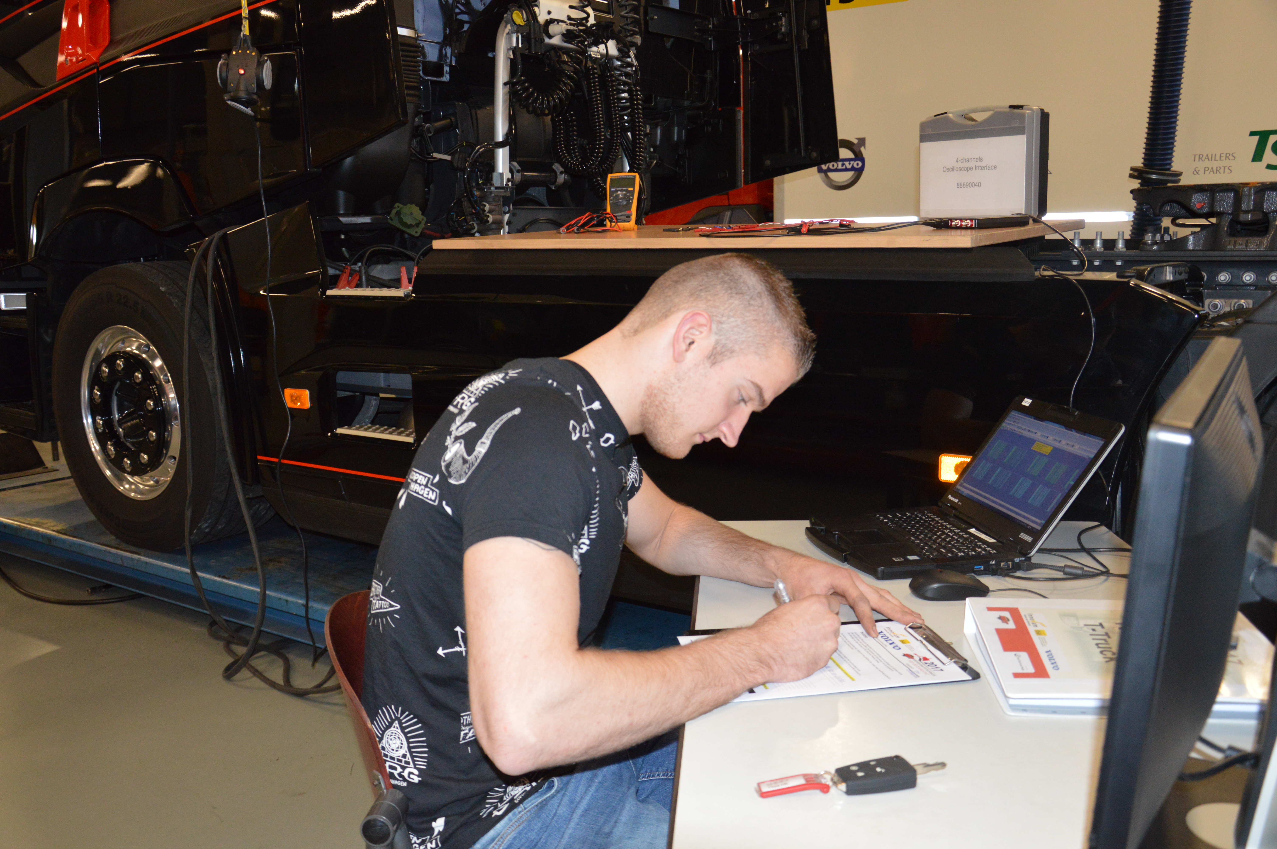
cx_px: 638
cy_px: 424
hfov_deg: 57.3
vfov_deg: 39.9
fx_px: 1170
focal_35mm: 33
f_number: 3.8
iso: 1250
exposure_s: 1/60
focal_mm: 22
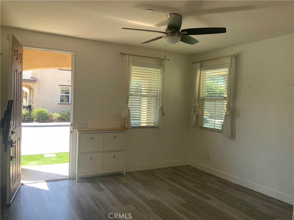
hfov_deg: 61.7
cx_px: 147
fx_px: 246
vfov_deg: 48.2
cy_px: 110
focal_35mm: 29
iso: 16
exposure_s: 1/138
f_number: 1.8
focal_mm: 3
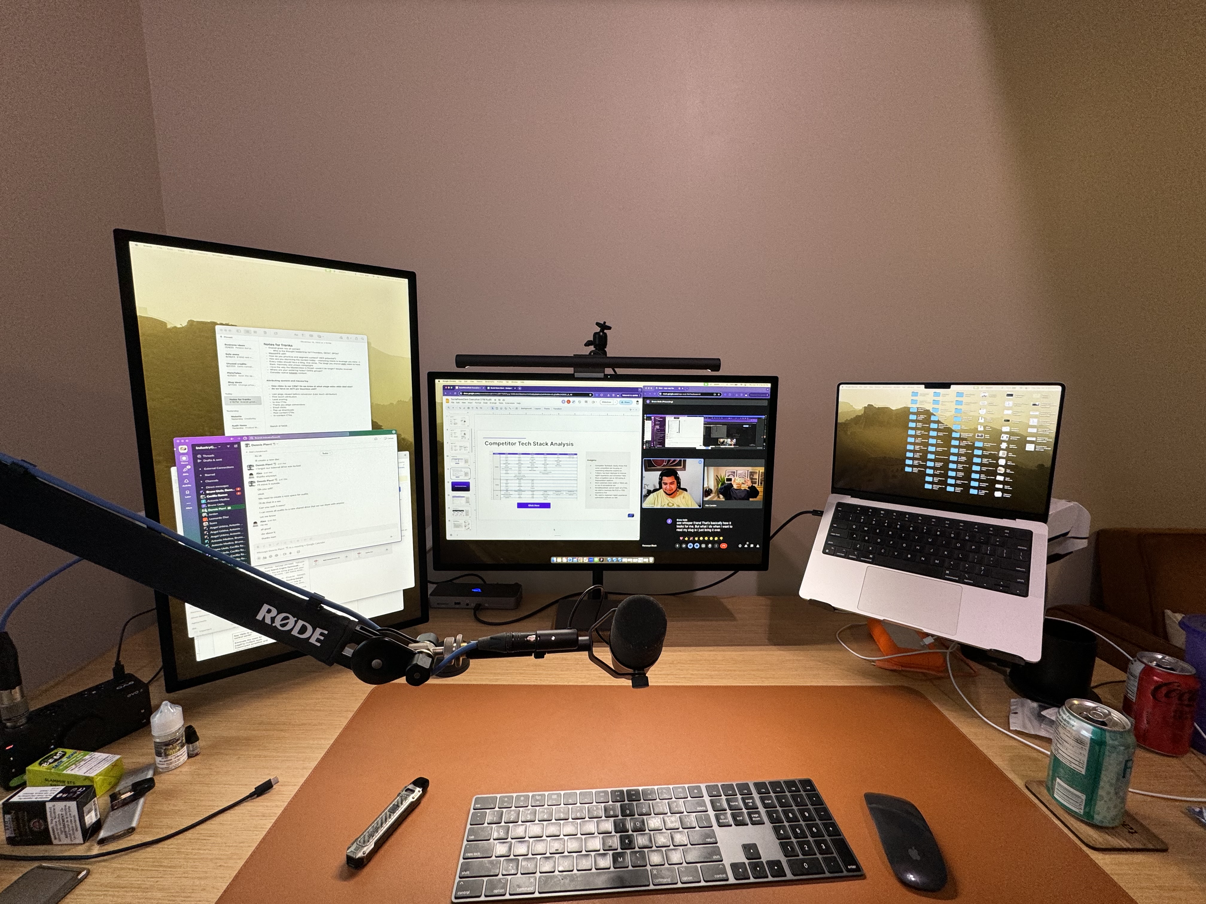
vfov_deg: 85.7
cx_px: 603
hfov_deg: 102.1
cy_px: 452
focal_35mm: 14
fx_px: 488
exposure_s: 1/100
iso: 100
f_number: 2.2
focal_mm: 2.22
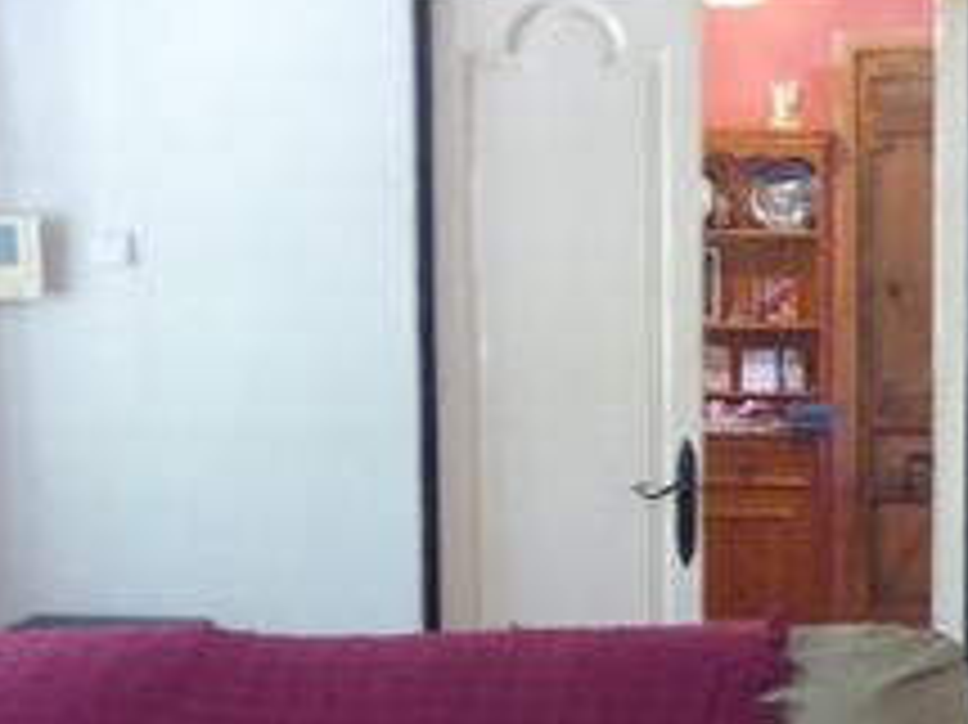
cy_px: 441
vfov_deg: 18.0
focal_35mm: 82
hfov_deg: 23.7
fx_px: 2292
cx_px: 669
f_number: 3.3
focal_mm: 4.3
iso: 400
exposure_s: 1/6
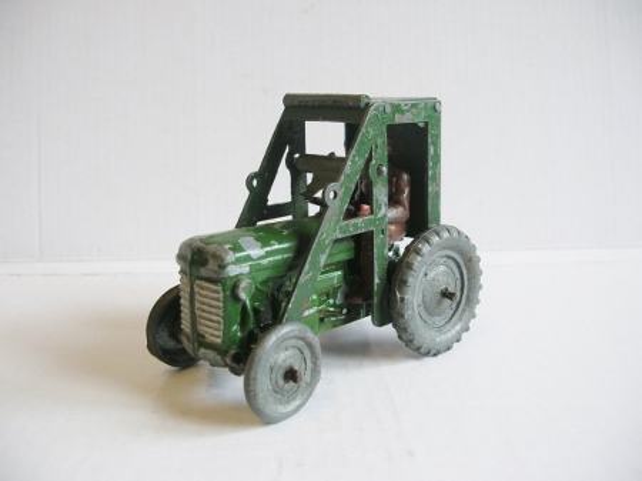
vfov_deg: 40.7
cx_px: 321
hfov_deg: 52.7
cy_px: 240
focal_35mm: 35
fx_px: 649
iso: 50
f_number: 2.8
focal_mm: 5.8
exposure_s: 1/36.6
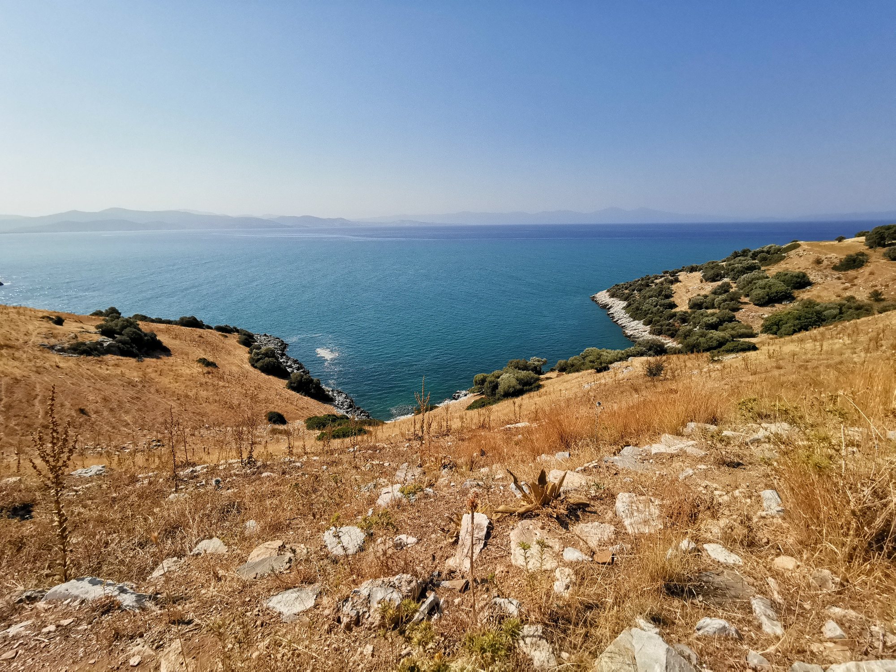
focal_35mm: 16
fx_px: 414
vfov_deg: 78.1
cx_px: 448
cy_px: 336
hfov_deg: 94.5
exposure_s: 3
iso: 50
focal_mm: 2.35
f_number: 2.2
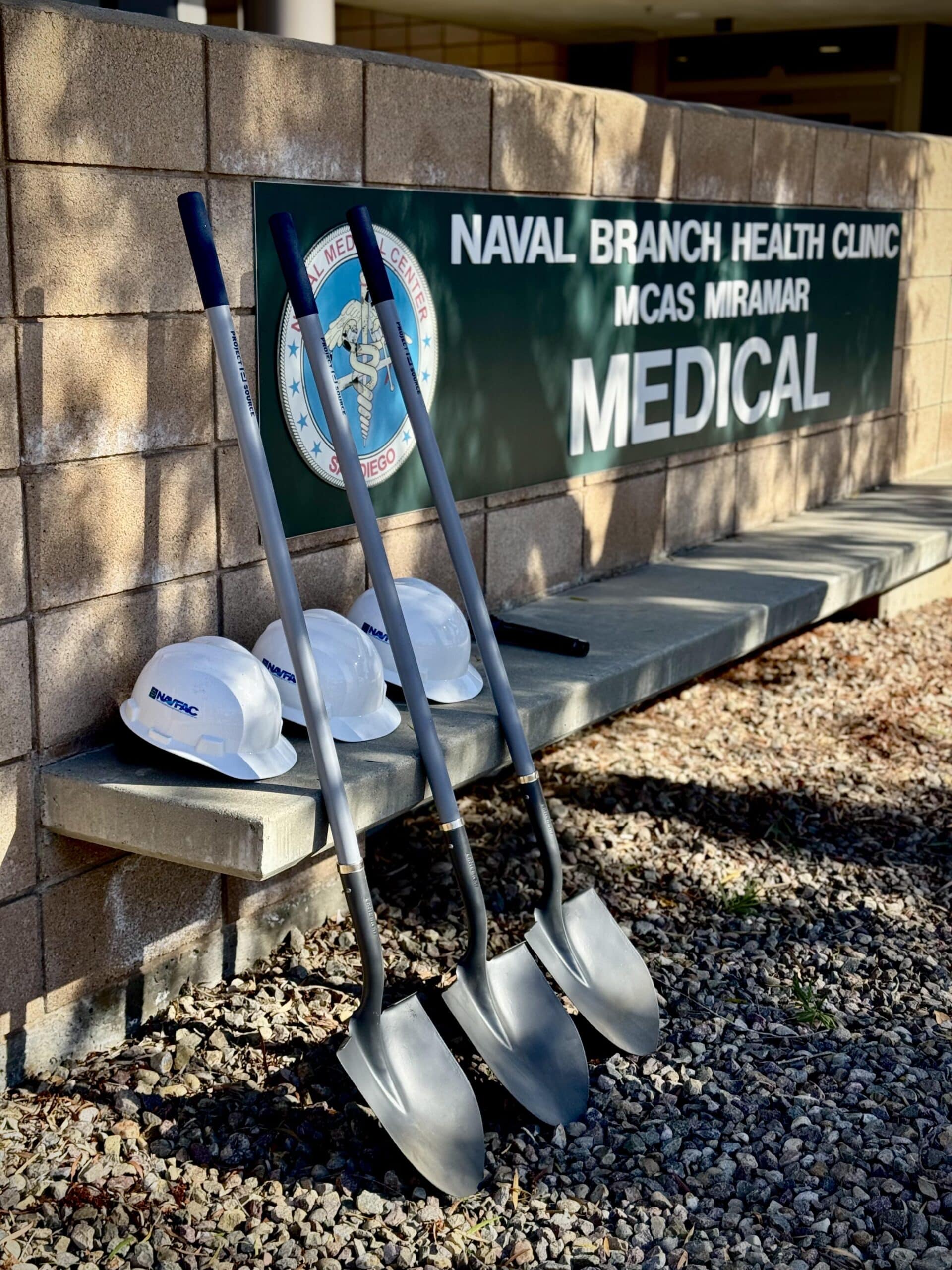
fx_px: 1760
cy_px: 635
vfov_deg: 39.7
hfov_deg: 30.3
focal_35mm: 48
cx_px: 476
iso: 64
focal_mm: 6.76
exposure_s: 1/1560
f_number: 1.78
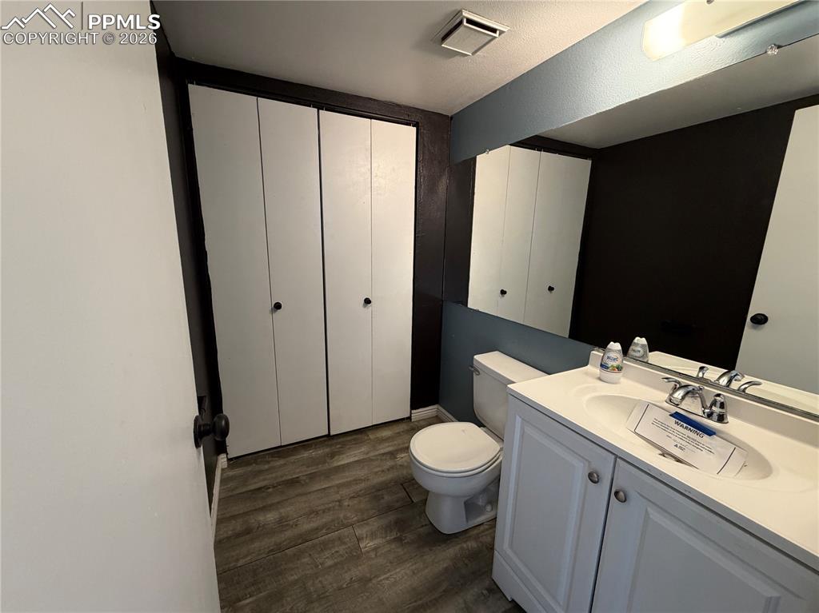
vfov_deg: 85.6
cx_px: 410
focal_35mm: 14
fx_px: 331
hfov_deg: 102.1
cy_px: 306
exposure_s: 1/60
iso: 320
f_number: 2.2
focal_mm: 2.22
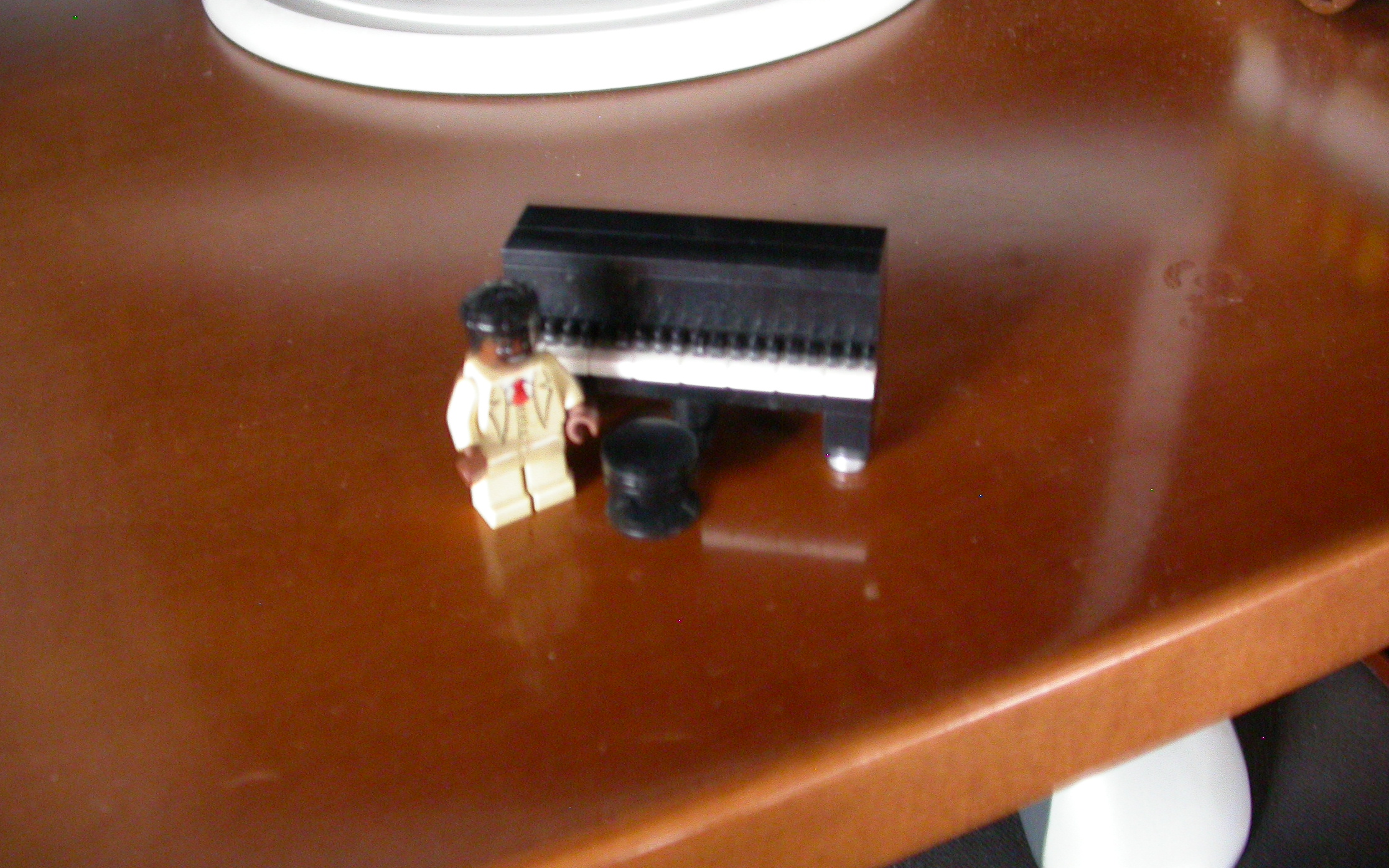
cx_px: 696
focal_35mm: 41
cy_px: 385
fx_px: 1552
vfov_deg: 31.2
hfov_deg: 48.2
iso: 347
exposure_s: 1/5.1
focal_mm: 7.85
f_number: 2.6
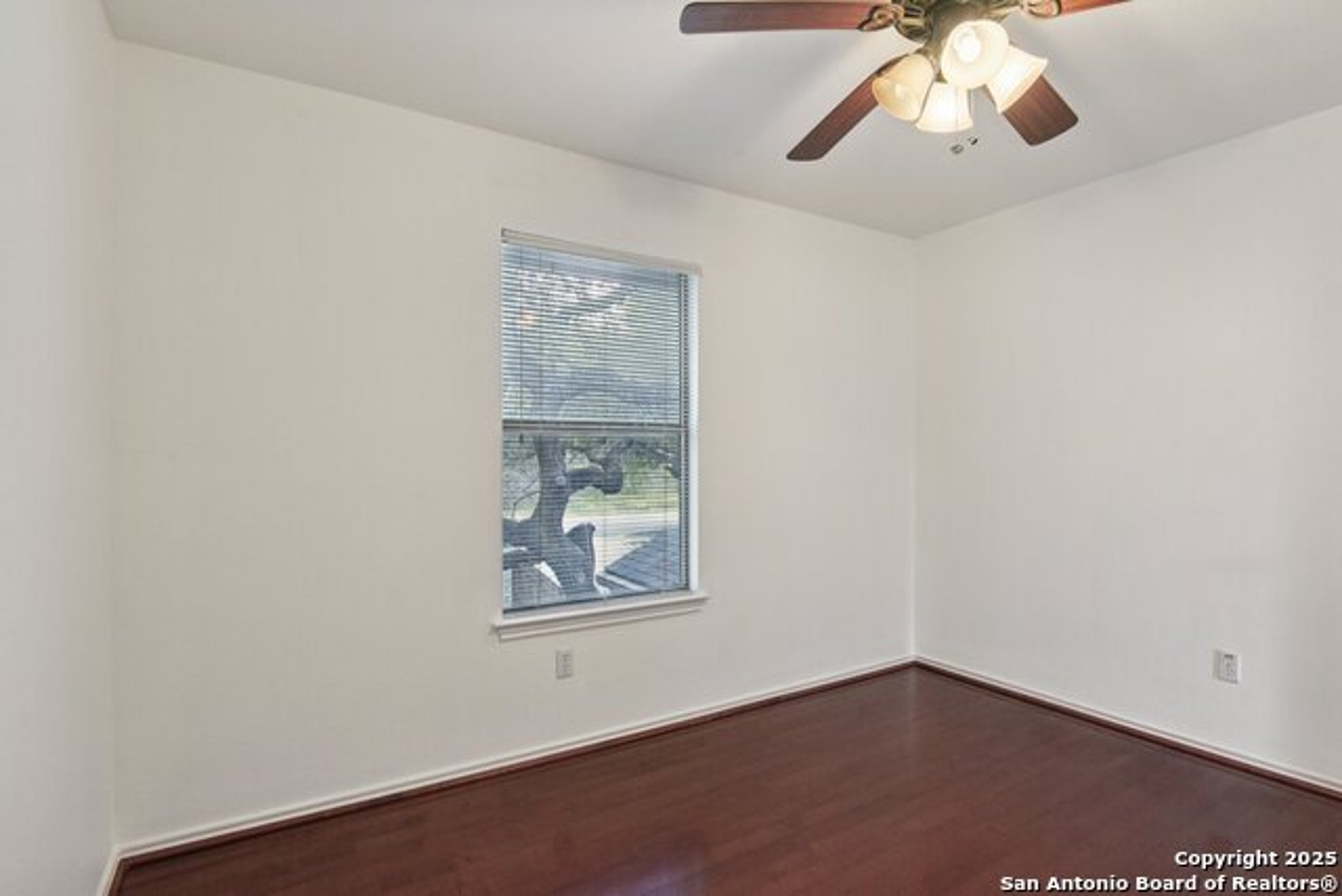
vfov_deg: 70.5
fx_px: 634
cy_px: 448
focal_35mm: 17
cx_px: 671
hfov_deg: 93.3
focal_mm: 17
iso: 1600
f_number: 8
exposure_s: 1/15
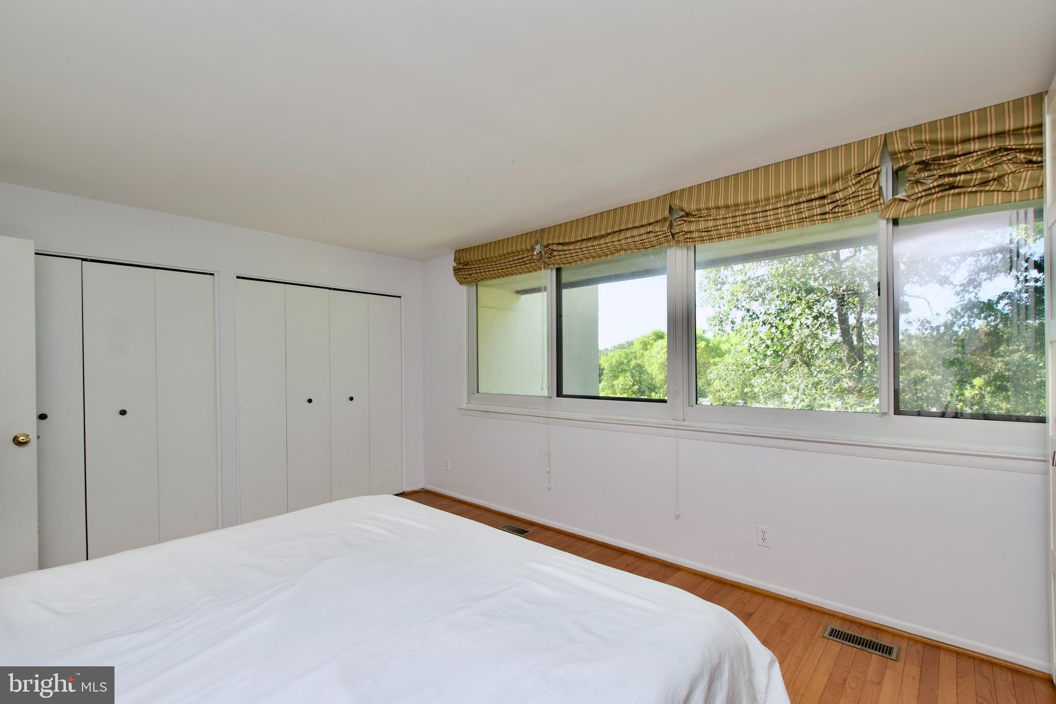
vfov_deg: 77.3
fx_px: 440
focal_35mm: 15
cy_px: 352
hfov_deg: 100.4
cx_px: 528
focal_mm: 10
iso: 320
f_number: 7.1
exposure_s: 1/80
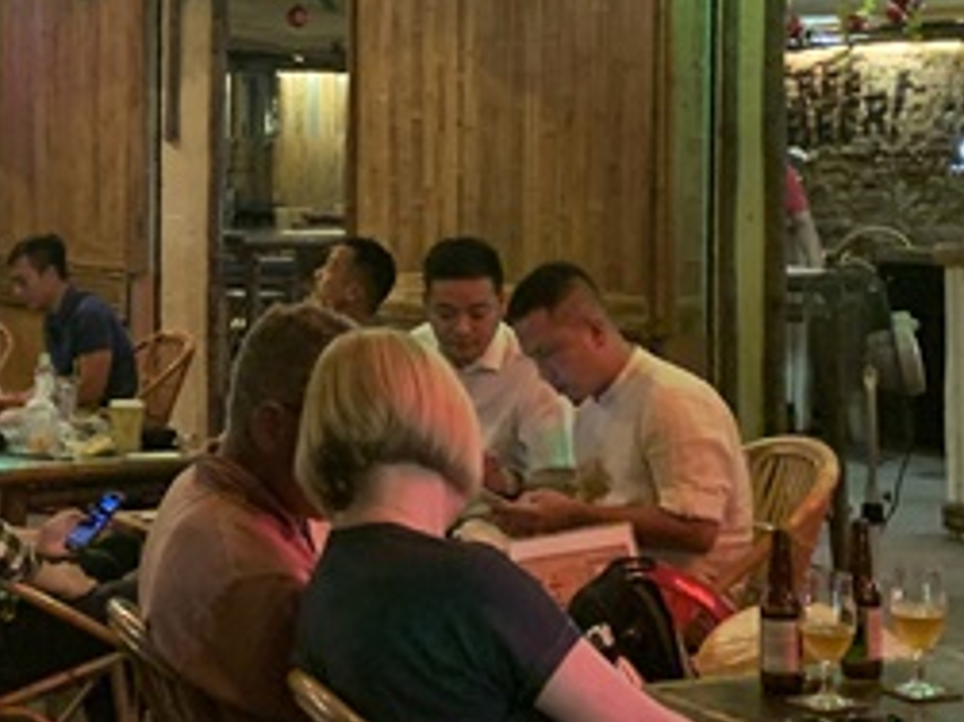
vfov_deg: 17.7
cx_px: 150
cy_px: 184
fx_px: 2310
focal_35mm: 83
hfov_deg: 23.1
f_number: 1.8
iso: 500
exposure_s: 1/25
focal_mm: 4.25
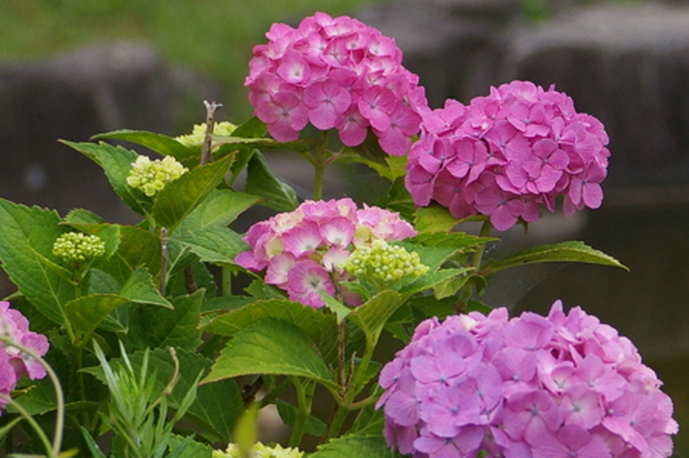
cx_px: 554
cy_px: 320
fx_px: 4590
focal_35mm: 240
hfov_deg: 8.6
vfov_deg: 5.7
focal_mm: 70
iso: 400
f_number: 5.6
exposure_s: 1/125
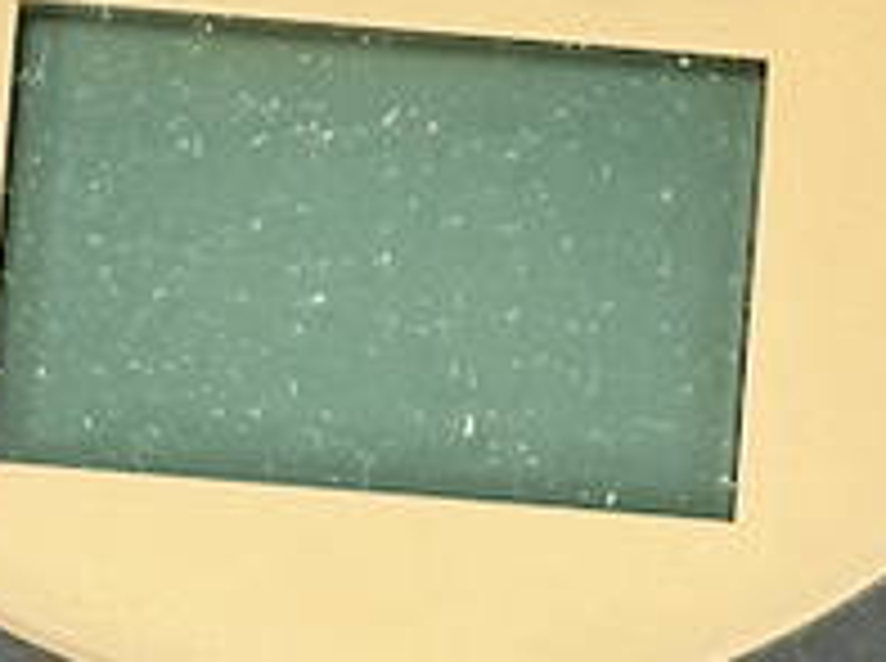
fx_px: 7486
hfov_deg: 6.8
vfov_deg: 5.0
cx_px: 45
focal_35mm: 293
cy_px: -158
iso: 125
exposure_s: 1/60
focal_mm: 6.86
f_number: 1.78
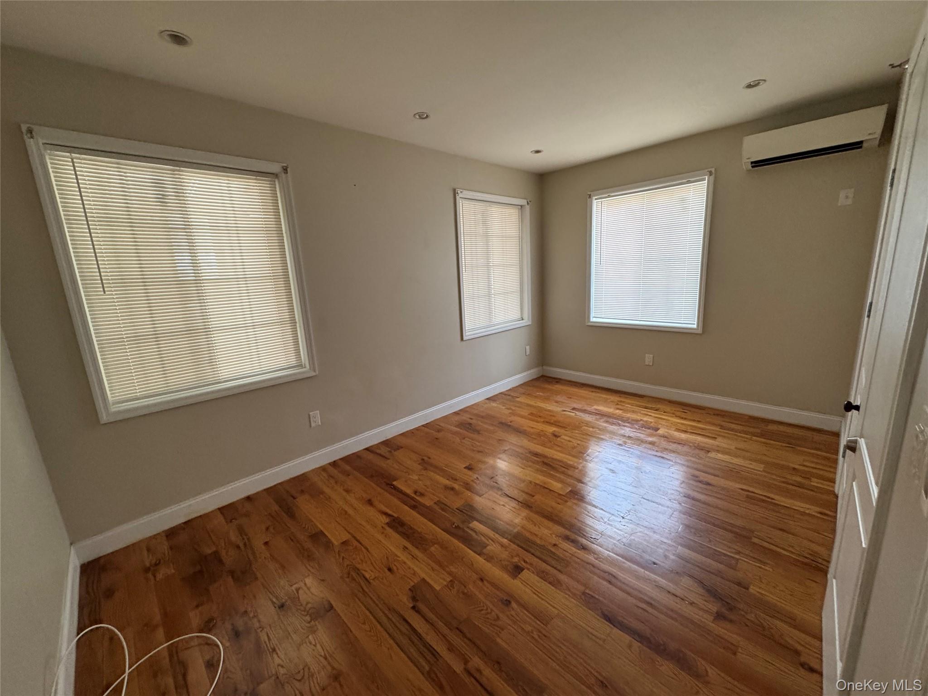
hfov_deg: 102.1
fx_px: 375
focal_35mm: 14
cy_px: 348
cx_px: 464
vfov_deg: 85.7
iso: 320
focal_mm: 2.22
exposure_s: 1/86
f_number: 2.2
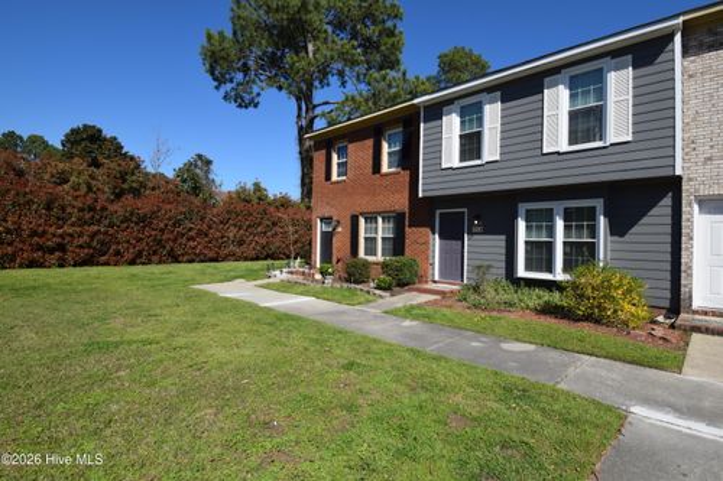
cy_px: 240
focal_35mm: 17
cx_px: 362
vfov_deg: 69.6
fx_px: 346
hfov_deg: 92.5
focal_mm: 11.5
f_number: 10
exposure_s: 1/400
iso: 200
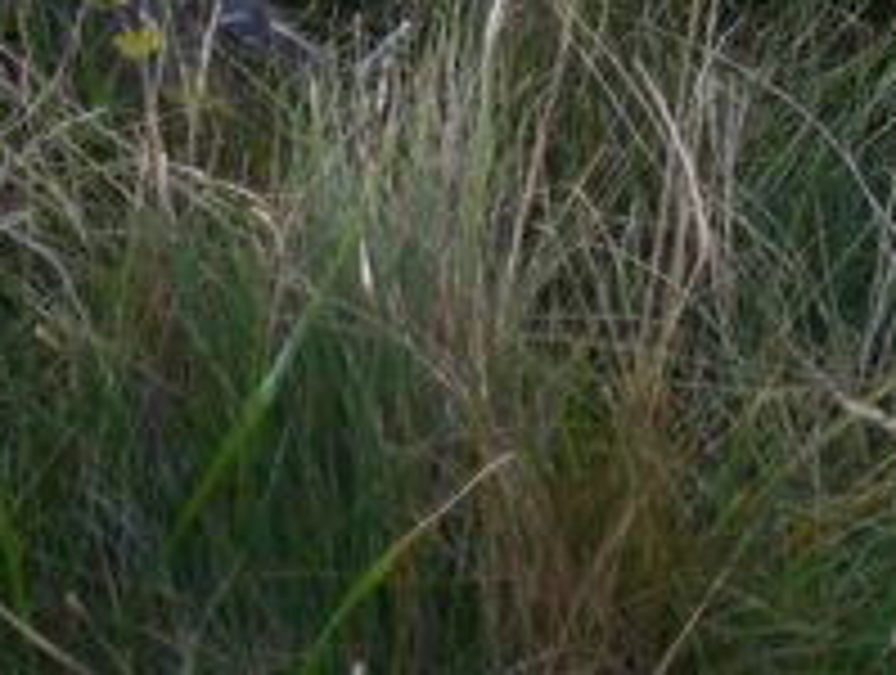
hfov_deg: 7.0
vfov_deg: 5.6
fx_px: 6664
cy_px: -830
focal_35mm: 257
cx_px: 2539
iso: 160
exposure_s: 1/1000
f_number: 1.8
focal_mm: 20
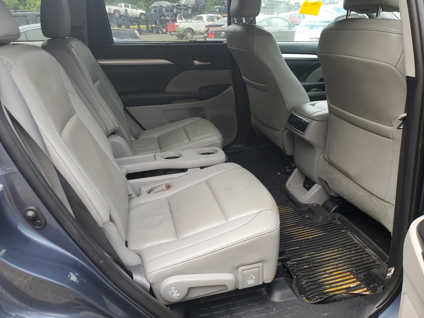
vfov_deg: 53.1
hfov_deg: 67.3
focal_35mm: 26
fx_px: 318
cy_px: 159
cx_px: 212
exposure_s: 1/217
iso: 50
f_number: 1.5
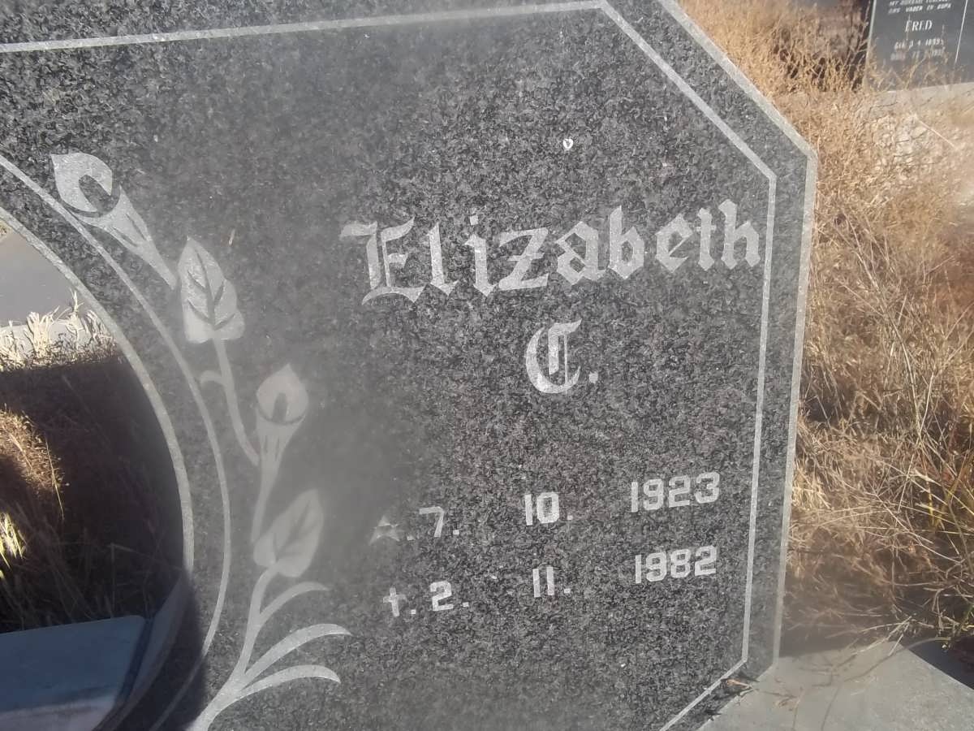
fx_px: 900
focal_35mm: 32
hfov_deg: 56.8
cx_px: 487
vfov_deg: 44.2
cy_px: 366
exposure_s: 1/320
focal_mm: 5.7
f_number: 5.5
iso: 80
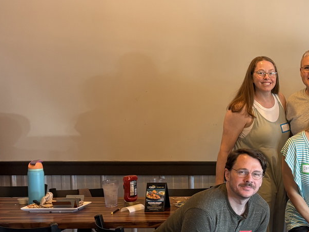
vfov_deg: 21.2
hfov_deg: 25.3
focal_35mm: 69
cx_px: 374
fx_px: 616
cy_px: 150
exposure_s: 1/60
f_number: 1.6
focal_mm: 5.96
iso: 125
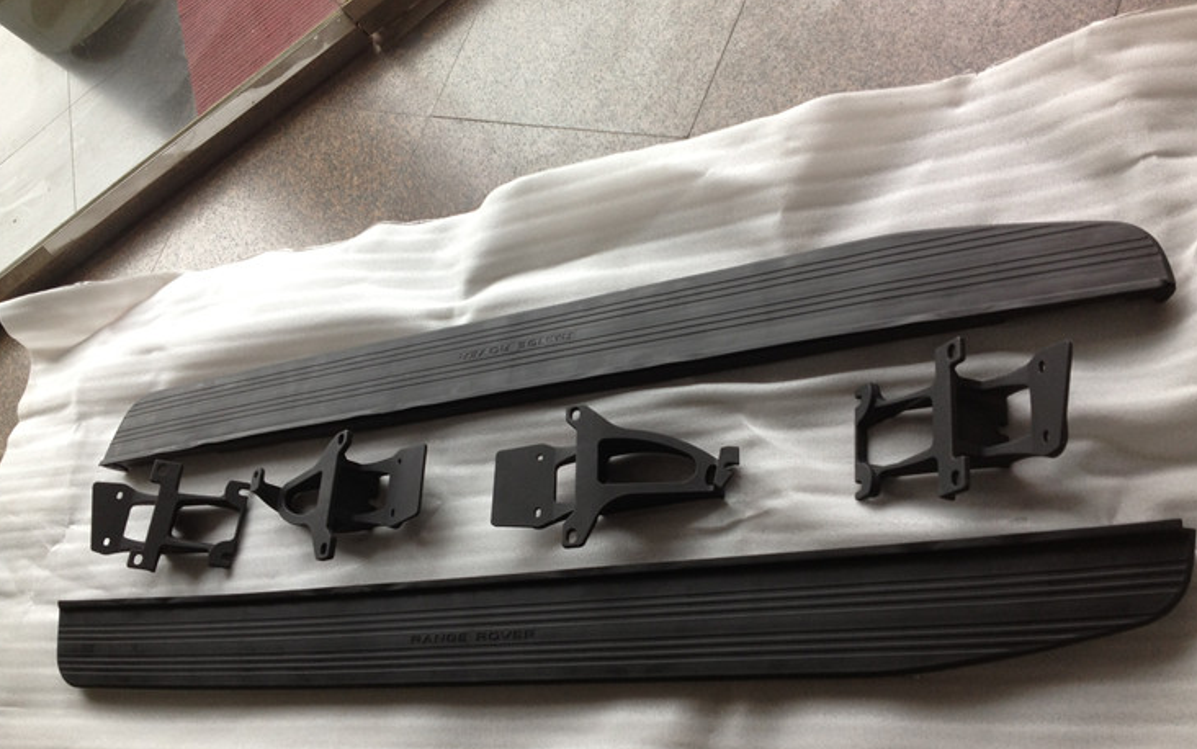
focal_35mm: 38
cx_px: 602
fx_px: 1240
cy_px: 401
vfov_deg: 33.6
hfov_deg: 51.5
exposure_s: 1/30
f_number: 2.4
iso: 64
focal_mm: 4.28
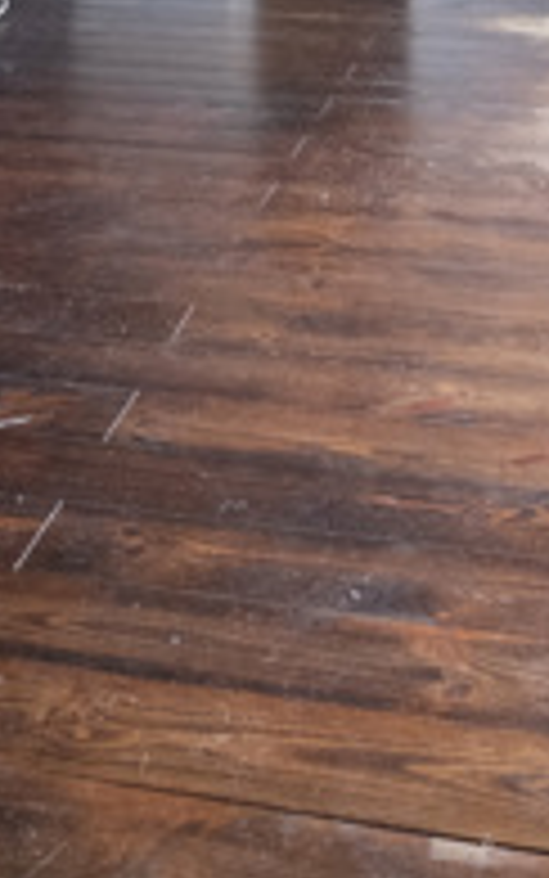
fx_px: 1531
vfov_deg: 27.9
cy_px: -185
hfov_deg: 20.3
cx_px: 320
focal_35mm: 64
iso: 2000
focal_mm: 11
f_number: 4
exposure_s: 1/30
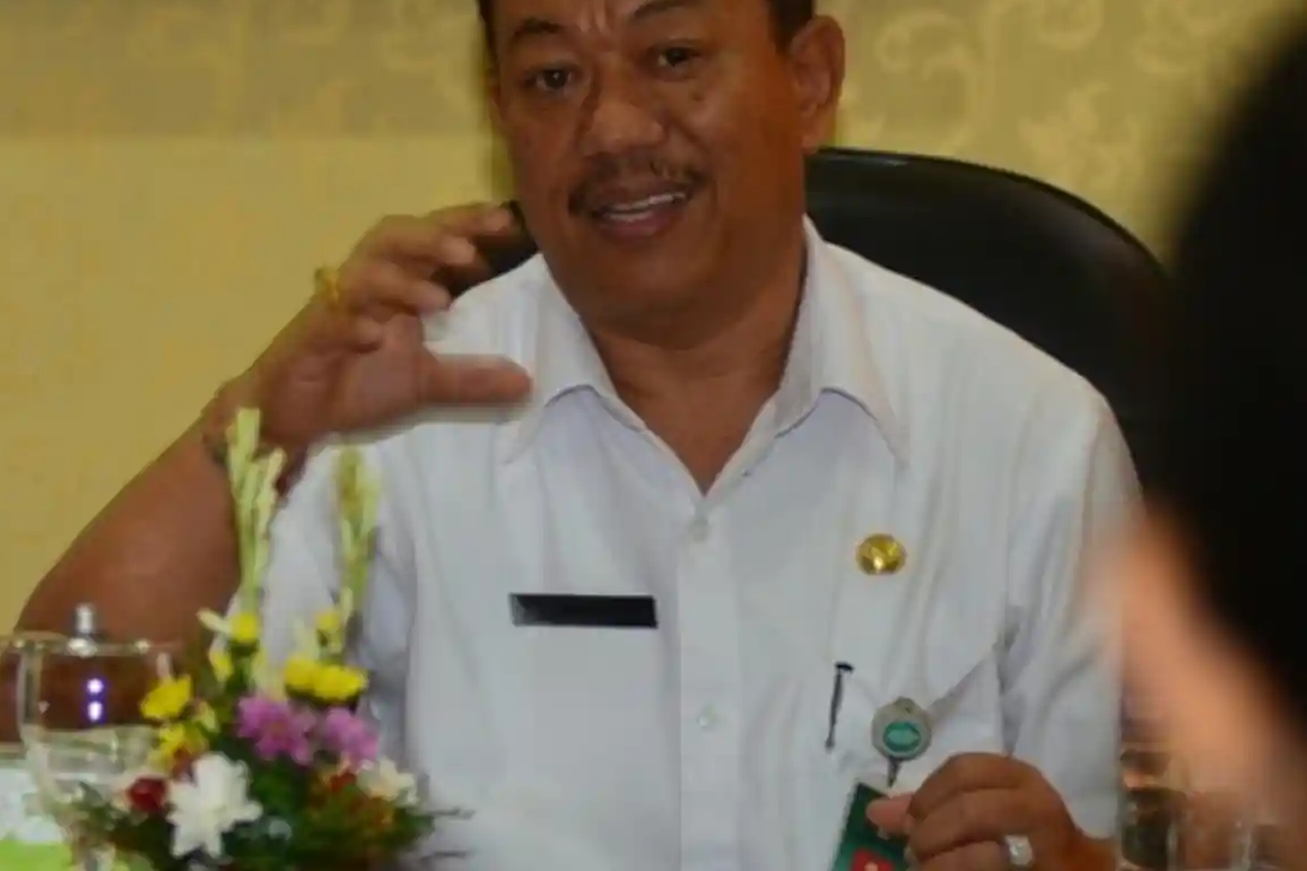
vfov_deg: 16.4
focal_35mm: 83
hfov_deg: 24.5
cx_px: 634
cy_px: 420
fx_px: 3013
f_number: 2.8
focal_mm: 80
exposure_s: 1/80
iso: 800
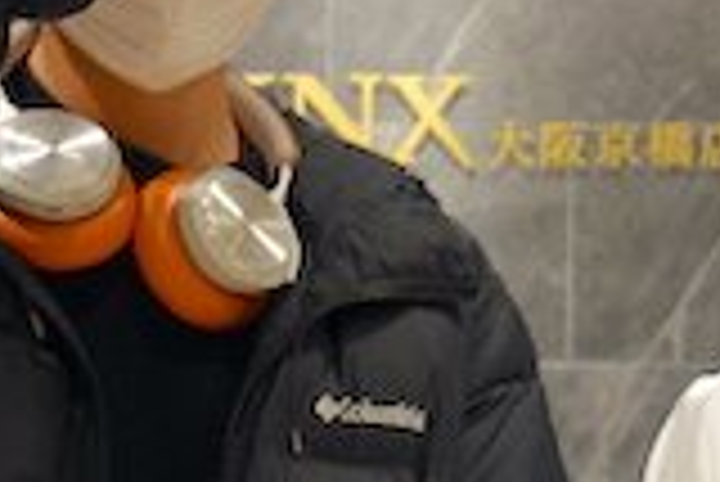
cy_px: 446
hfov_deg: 19.2
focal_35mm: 105
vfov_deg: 12.9
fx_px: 2102
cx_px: 585
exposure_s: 1/80
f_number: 1.8
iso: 400
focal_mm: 10.4
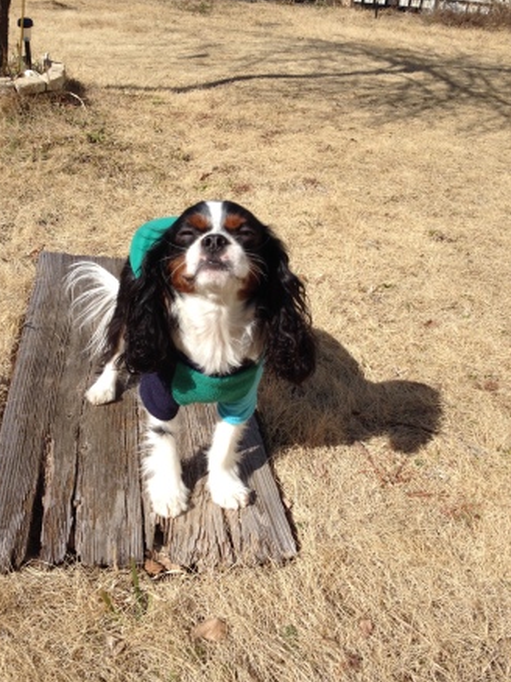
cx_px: 222
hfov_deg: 35.9
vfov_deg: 46.8
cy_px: 355
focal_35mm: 40
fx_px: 788
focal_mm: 4.28
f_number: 2.4
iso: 50
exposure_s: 1/2123
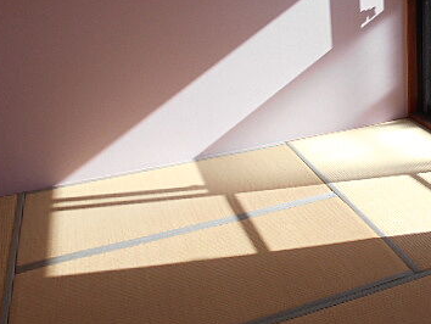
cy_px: 54
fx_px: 586
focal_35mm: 47
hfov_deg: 39.5
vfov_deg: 30.0
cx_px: 315
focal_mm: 4.6
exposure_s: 1/320
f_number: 3.2
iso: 80
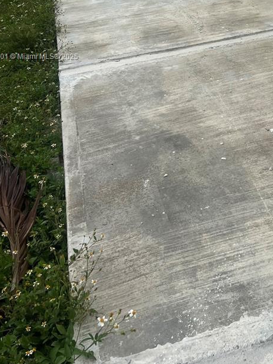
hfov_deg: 27.7
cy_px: 57
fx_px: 536
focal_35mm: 51
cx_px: 237
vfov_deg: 35.9
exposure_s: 1/1621
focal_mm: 5.7
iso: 50
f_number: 1.5
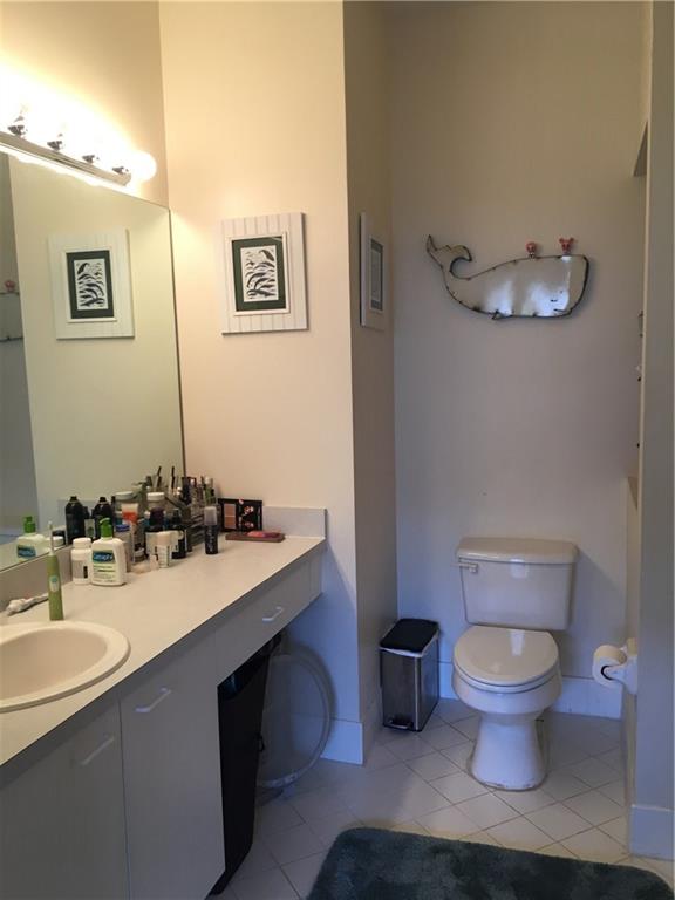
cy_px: 450
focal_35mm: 29
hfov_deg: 48.2
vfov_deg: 61.7
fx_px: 754
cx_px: 338
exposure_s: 1/30
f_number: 2.2
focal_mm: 4.15
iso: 50
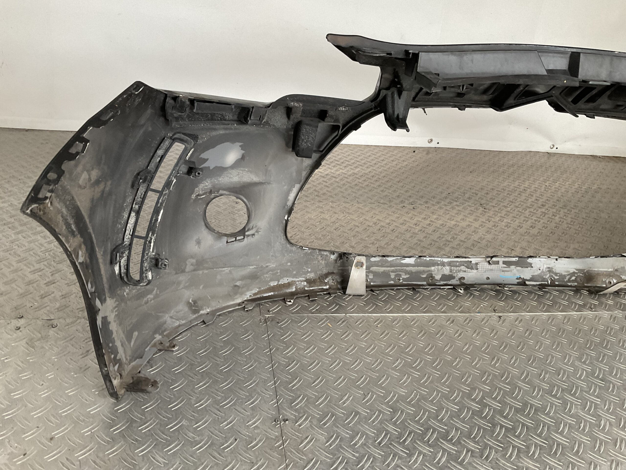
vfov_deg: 48.2
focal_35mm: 29
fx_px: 524
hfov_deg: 61.7
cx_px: 313
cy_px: 235
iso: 100
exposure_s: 1/60
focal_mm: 3
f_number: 1.8
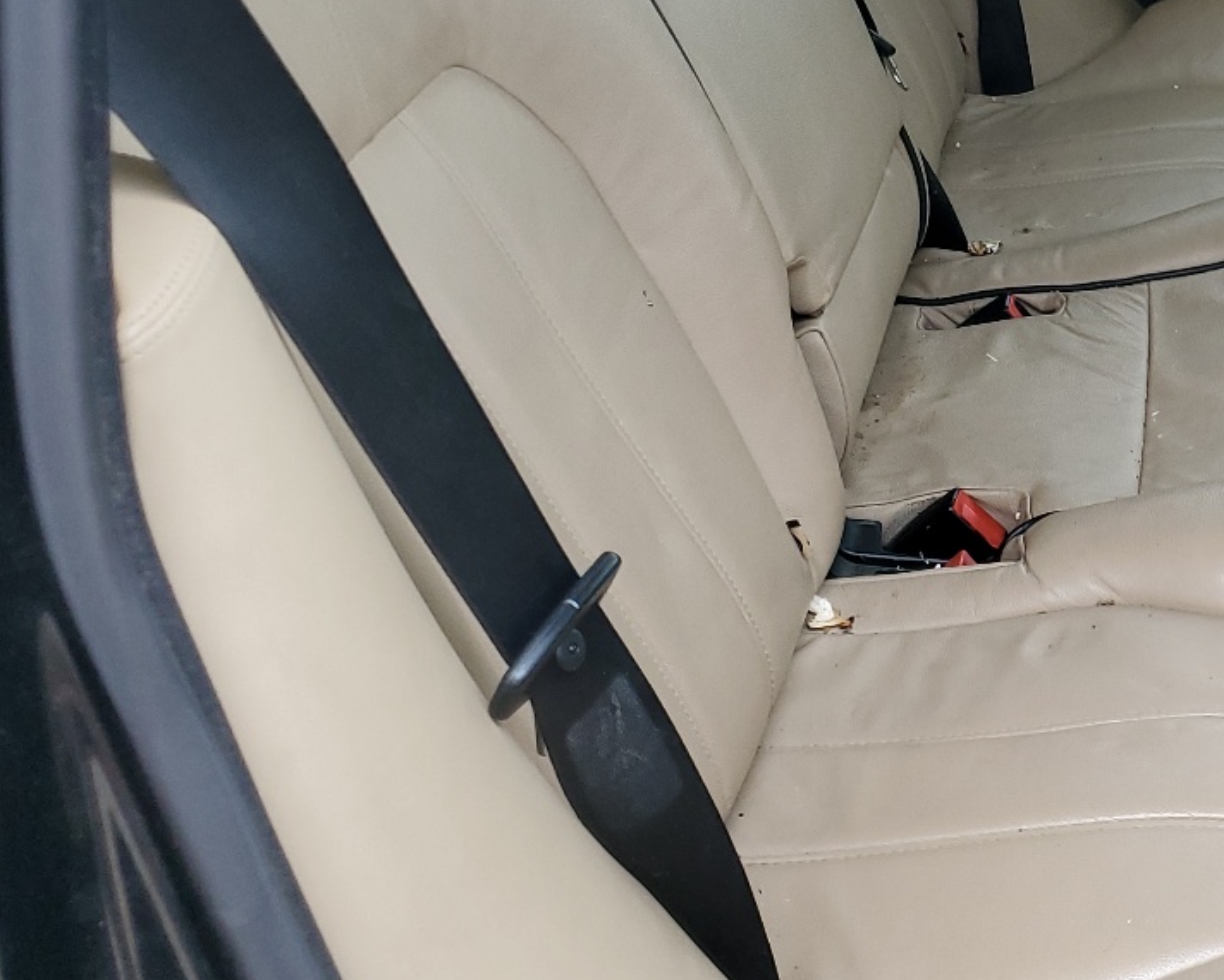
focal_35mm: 57
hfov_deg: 30.0
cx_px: 1307
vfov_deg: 26.6
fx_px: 2065
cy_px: 356
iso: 78
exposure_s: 1/120
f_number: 1.5
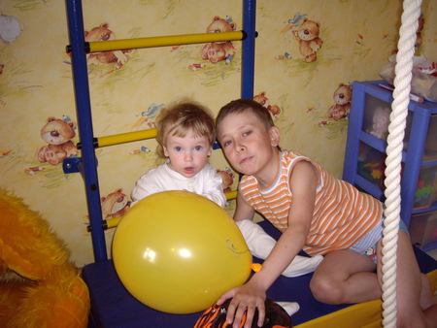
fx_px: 480
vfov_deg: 37.8
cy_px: 164
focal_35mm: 38
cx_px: 218
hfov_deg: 49.0
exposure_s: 1/40
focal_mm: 6.2
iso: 200
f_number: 2.7
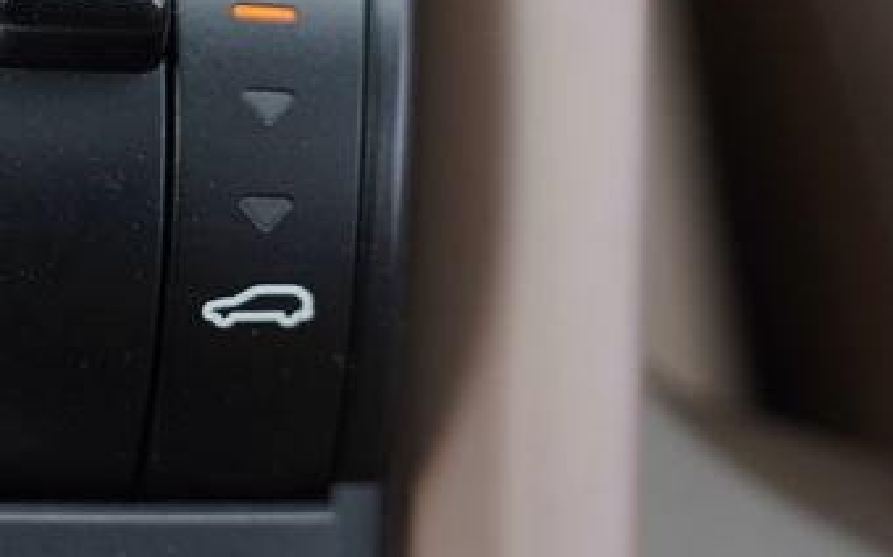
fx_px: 3064
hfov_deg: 15.9
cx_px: -210
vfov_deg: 10.4
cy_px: 277
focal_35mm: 126
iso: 100
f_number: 2.8
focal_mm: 41
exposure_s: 1/50
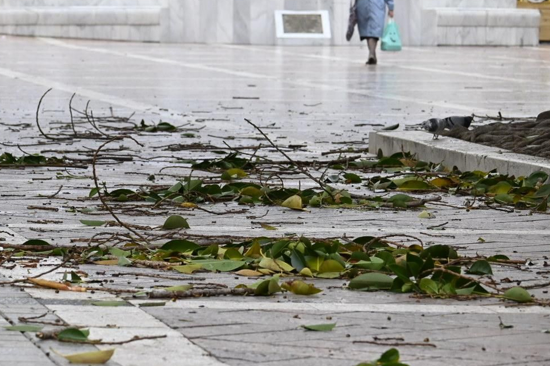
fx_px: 3864
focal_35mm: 253
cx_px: 222
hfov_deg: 8.1
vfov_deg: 5.4
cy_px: 88
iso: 800
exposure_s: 1/200
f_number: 6.3
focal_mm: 102
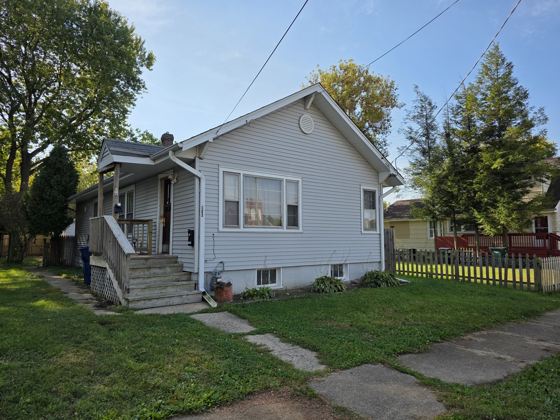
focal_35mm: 23
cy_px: 210
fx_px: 372
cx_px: 280
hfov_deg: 73.9
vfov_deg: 58.9
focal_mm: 6.3
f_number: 1.7
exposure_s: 1/4889
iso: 80
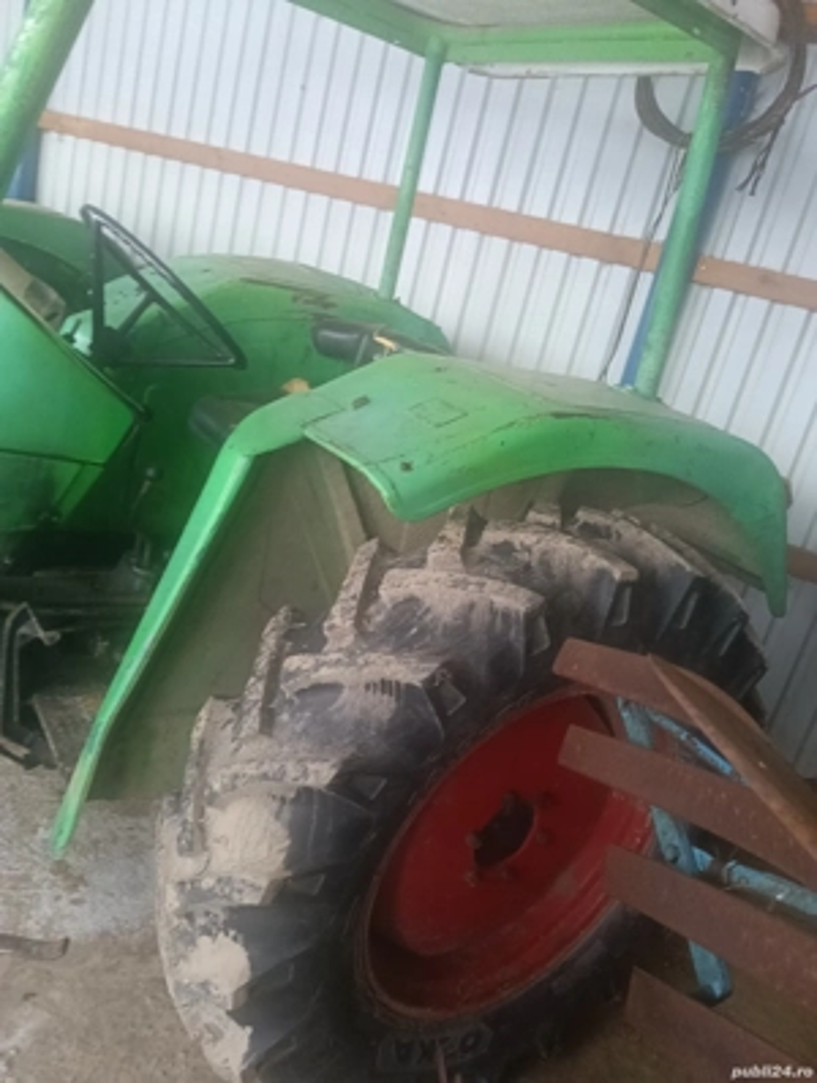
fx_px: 847
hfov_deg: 51.5
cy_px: 542
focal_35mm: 27
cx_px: 408
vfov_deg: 65.2
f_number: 1.8
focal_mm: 3.98
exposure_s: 1/33.3
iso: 250
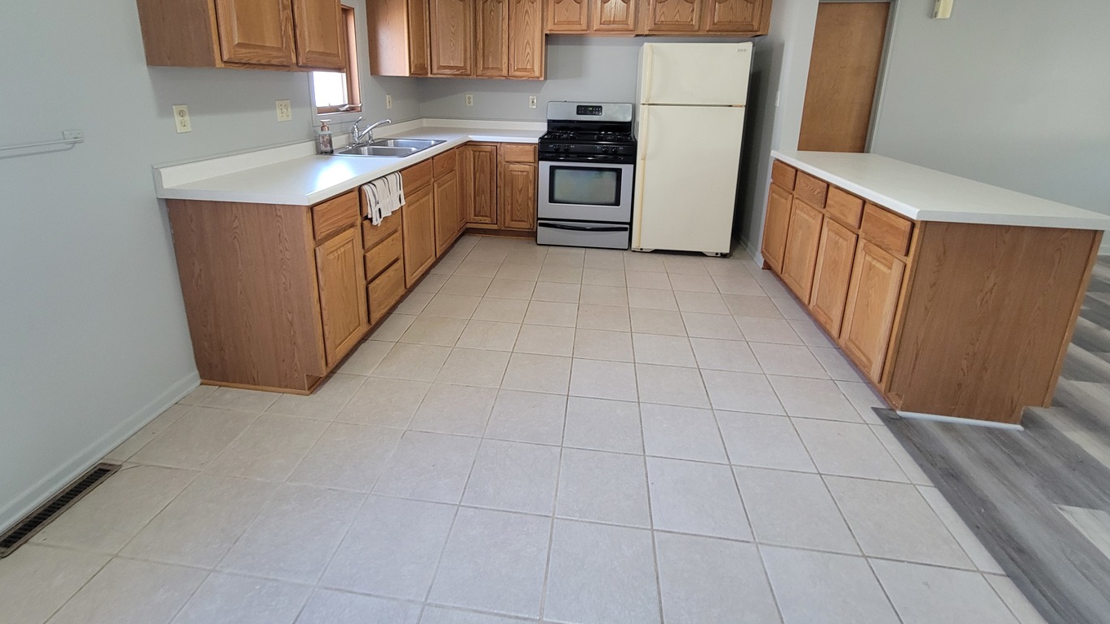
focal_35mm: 15
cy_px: 190
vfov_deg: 67.8
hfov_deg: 102.9
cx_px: 533
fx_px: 441
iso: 320
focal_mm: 2.2
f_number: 2.2
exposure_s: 1/30
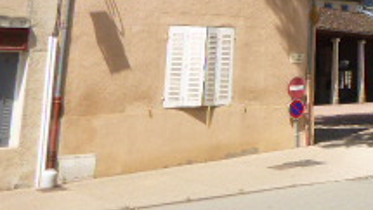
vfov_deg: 13.3
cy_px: -179
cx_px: 472
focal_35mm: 81
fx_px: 801
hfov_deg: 23.5
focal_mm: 4.5
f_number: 3.9
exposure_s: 1/500
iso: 100
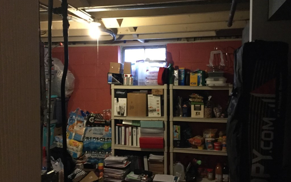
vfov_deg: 38.3
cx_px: 145
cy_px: 97
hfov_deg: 58.2
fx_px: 262
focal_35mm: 33
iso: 320
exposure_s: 1/15
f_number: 2.4
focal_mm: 3.3
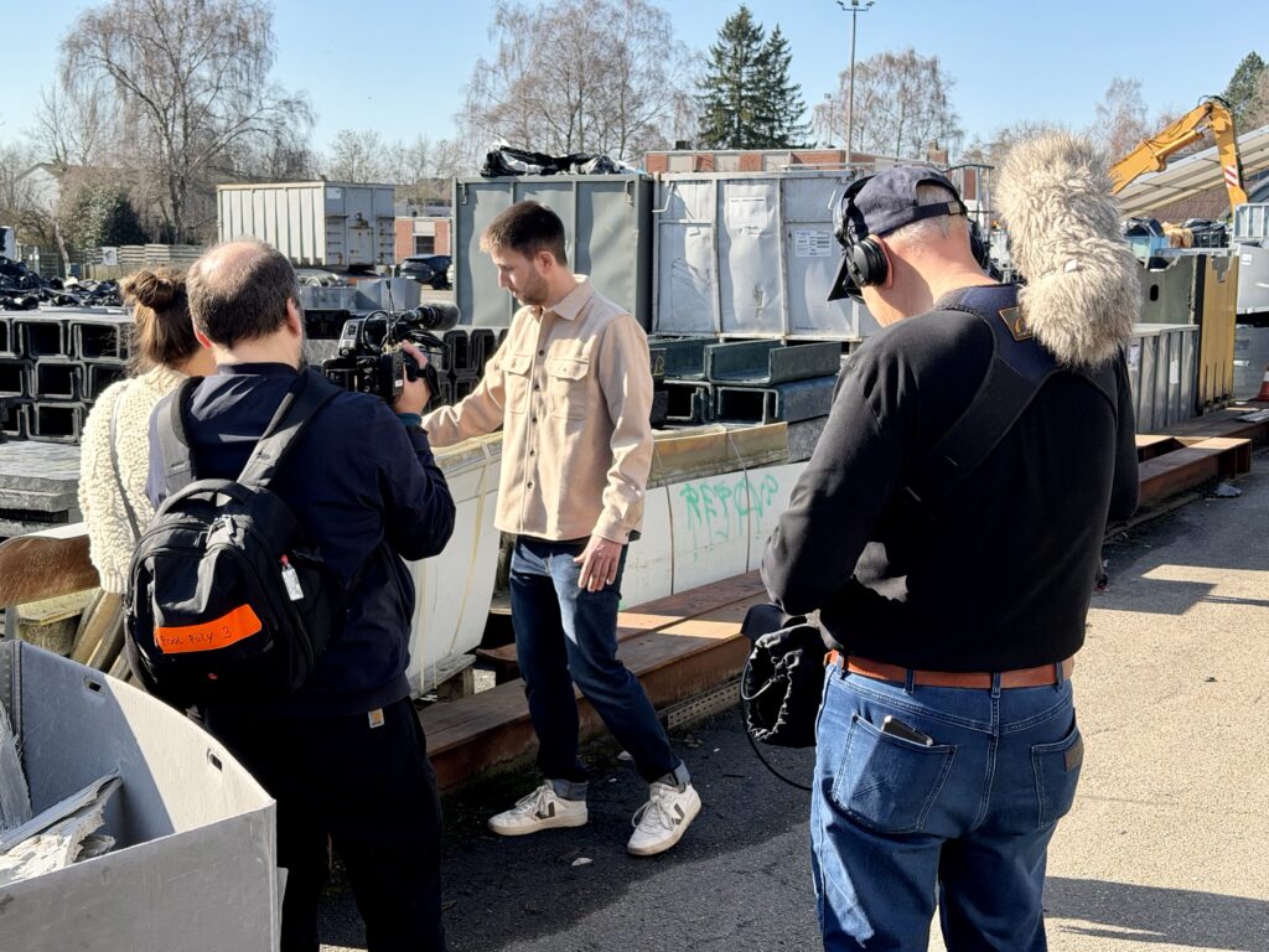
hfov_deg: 39.7
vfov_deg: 30.3
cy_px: 476
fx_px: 1760
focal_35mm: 48
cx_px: 634
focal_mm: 6.76
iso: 80
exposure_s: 1/1795
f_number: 1.78
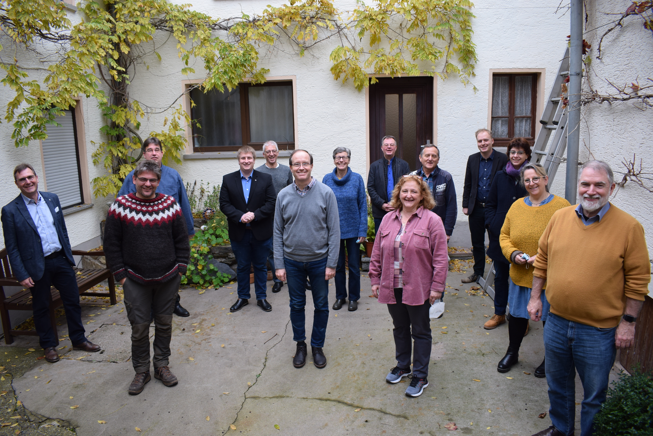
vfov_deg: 48.0
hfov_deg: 67.3
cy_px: 218
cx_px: 326
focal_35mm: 27
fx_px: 490
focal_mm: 18
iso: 400
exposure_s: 1/100
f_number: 5
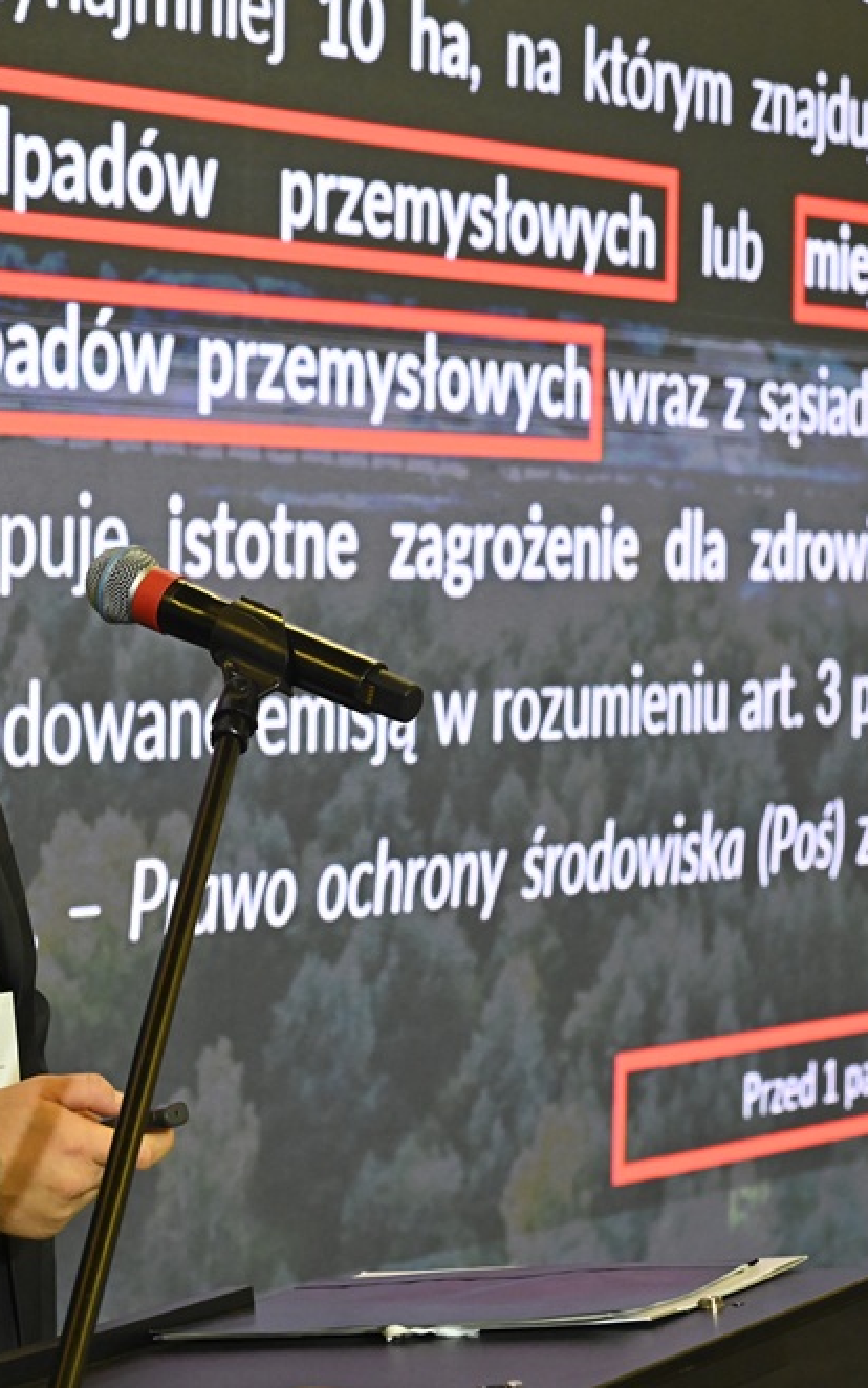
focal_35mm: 100
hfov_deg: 13.0
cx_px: 61
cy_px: 693
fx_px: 3783
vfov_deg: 20.8
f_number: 5.6
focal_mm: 65
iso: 6400
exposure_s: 1/320
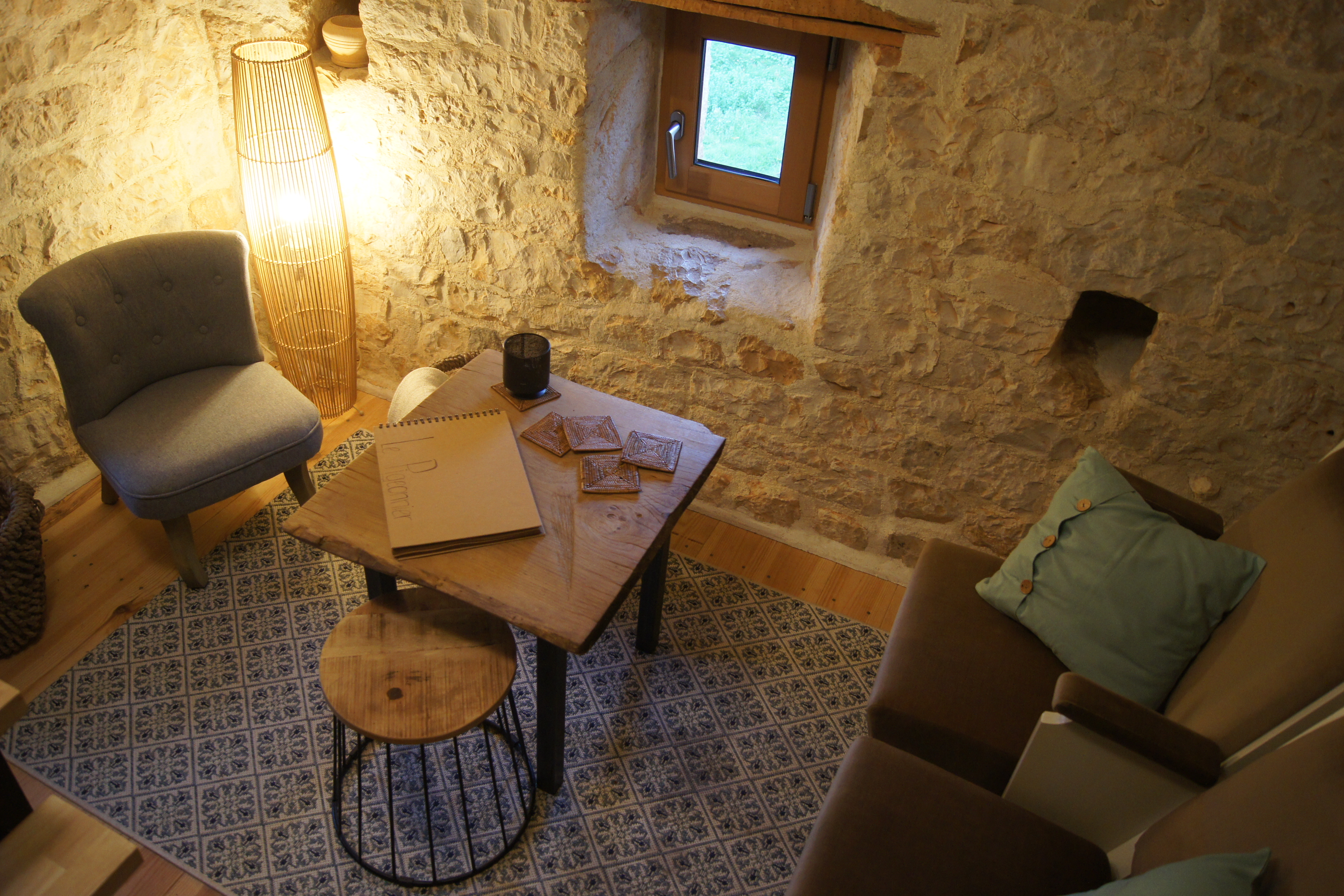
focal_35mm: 27
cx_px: 672
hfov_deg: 67.4
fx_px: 1008
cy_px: 448
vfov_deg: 47.9
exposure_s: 1/30
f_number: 3.5
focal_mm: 18
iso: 800
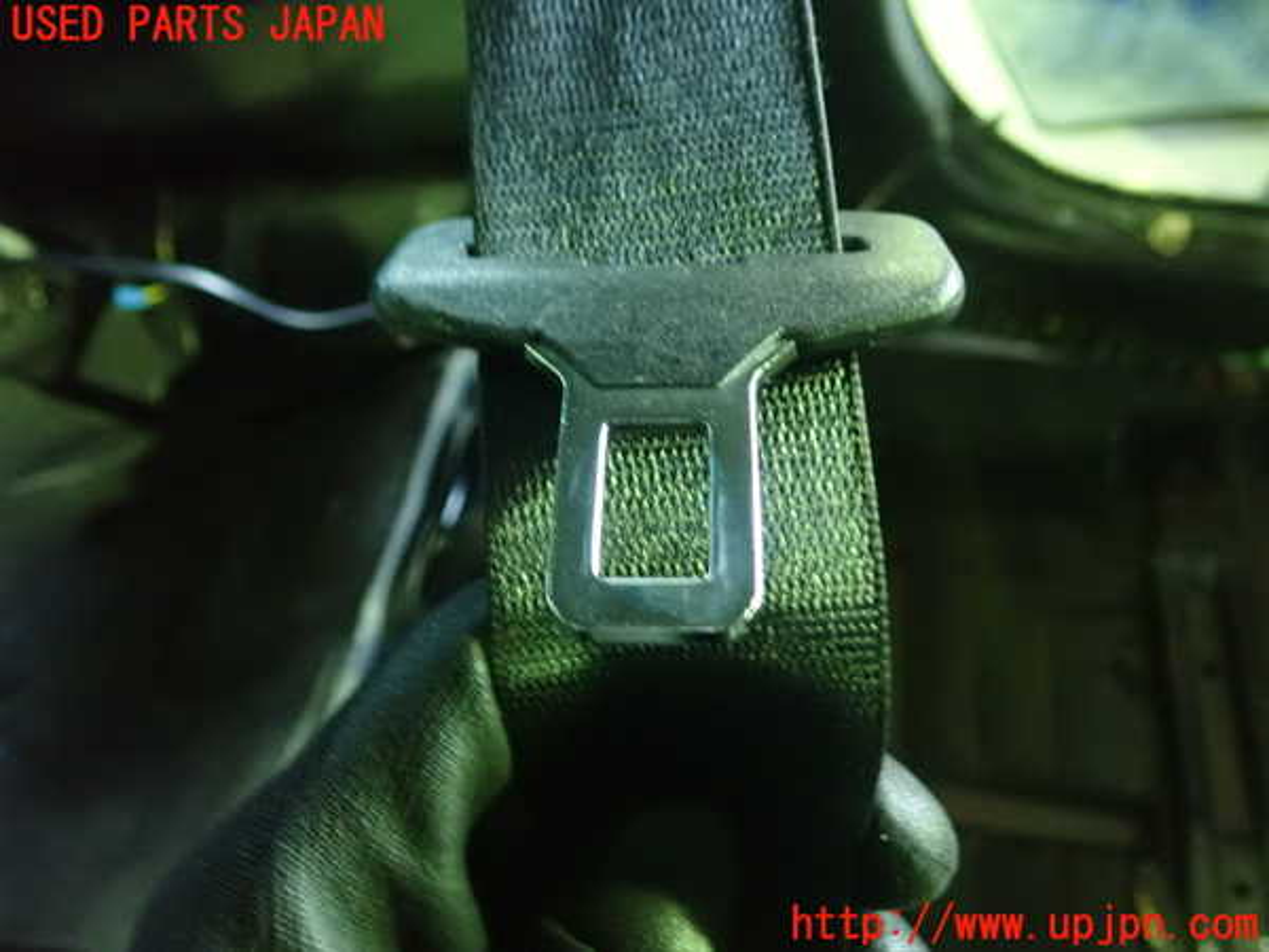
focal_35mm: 30
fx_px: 1100
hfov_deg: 60.0
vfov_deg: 46.8
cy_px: 476
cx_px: 634
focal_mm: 5.5
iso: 1600
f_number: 2.3
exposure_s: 1/10
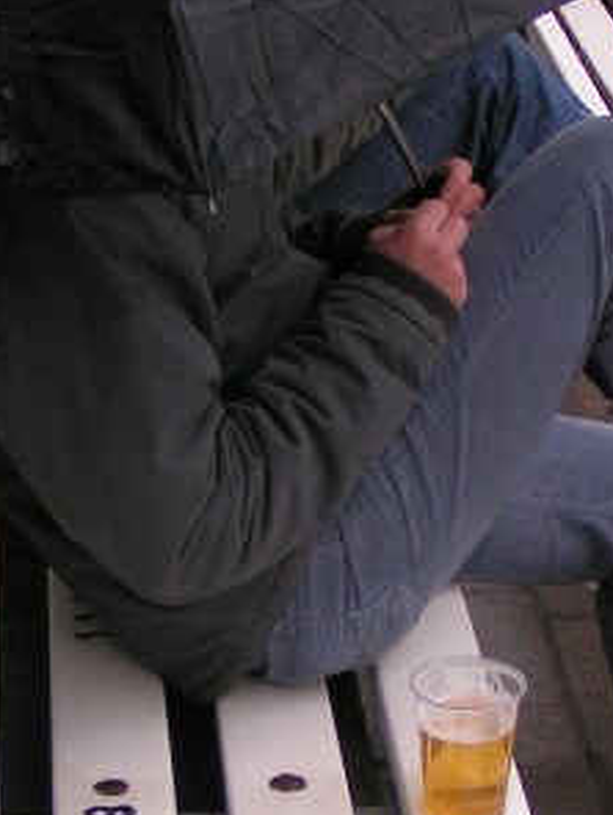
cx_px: 461
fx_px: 2615
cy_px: 431
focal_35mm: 111
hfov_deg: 13.3
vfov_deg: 17.7
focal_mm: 6.3
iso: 50
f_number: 2.8
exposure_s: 1/200
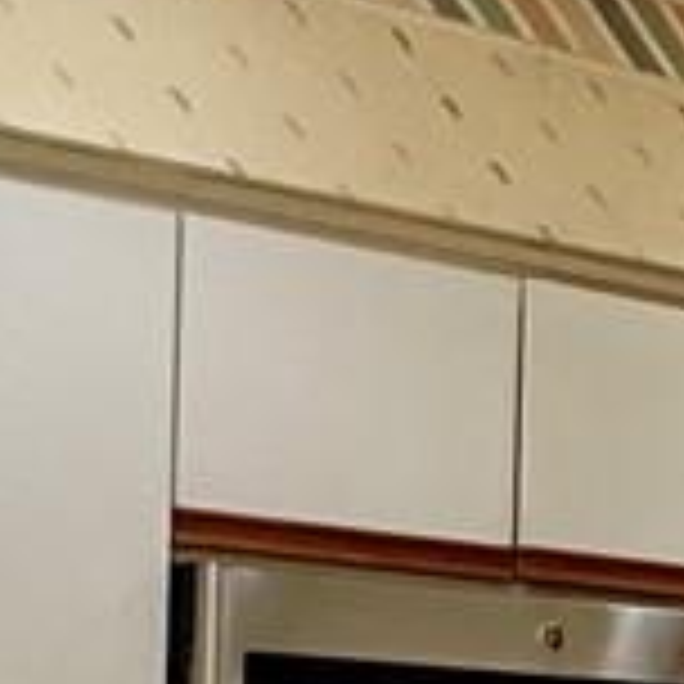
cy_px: 904
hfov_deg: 12.0
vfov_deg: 12.9
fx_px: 2906
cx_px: 1364
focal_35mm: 130
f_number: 2.2
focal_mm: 2.22
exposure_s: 1/60
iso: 400
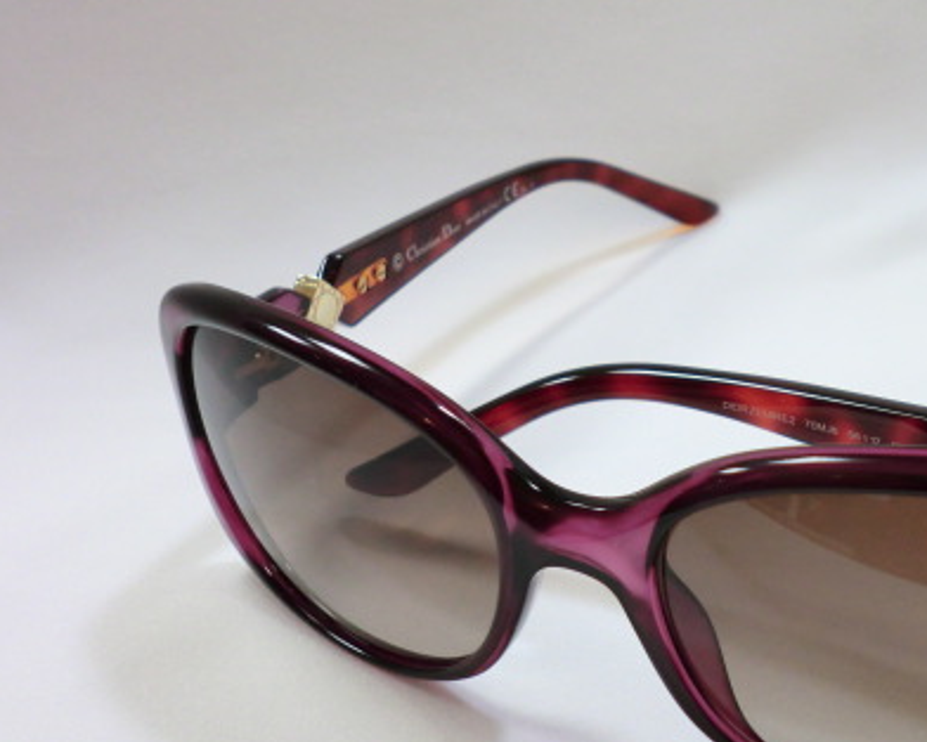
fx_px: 1400
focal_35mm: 51
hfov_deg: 35.7
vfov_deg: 29.6
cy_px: 437
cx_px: 712
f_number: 3.5
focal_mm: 5.8
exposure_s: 1/60
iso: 125
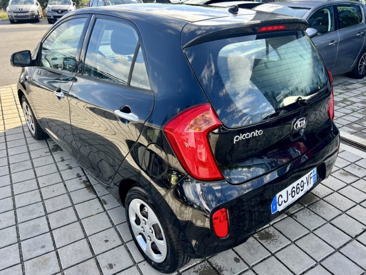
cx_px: 185
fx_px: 286
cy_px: 138
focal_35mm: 27
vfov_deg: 51.4
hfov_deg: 65.3
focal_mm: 5.7
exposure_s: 1/584
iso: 50
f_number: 1.5
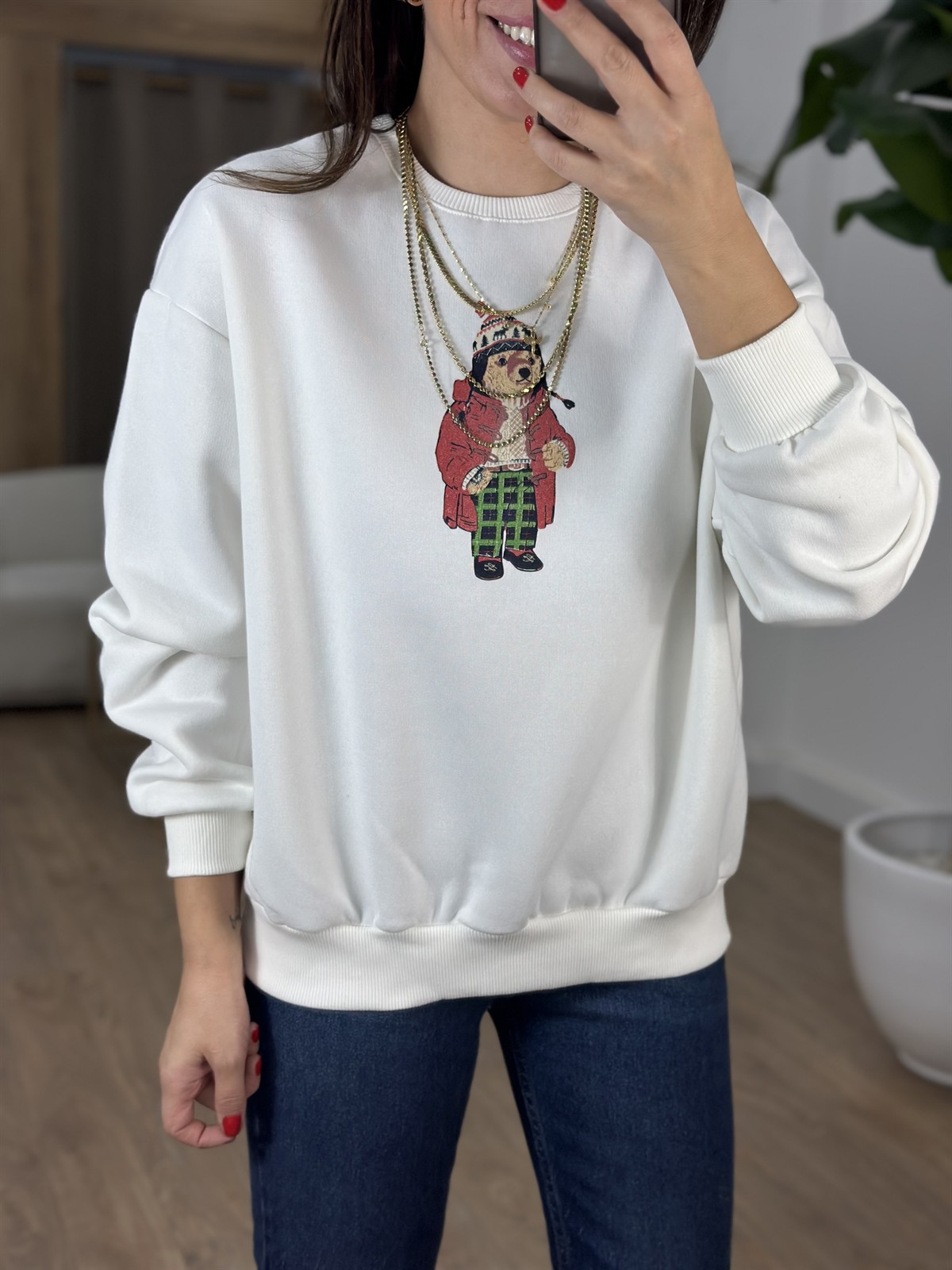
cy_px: 635
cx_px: 476
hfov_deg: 30.3
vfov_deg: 39.7
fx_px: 1760
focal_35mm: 48
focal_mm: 6.86
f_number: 1.78
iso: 80
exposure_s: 1/484
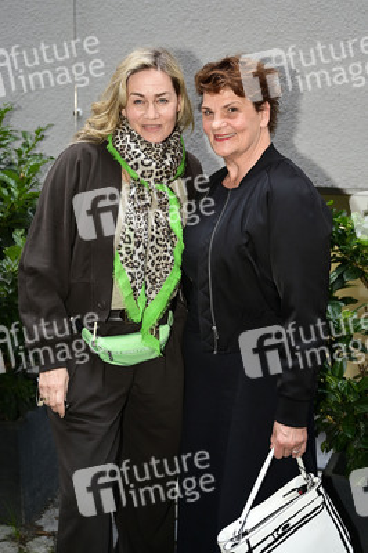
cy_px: 276
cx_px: 184
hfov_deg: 31.1
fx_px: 660
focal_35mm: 43
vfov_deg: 45.5
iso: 1250
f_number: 3.2
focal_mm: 43
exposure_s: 1/200
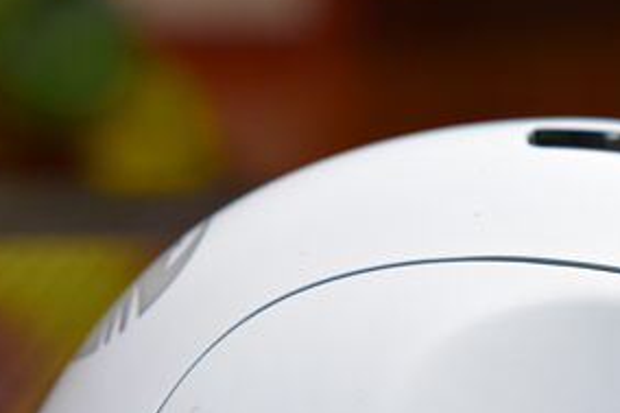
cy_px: 199
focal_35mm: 129
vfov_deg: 10.6
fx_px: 2224
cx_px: 644
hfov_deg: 15.5
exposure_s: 1/60
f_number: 4.5
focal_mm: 35
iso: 800
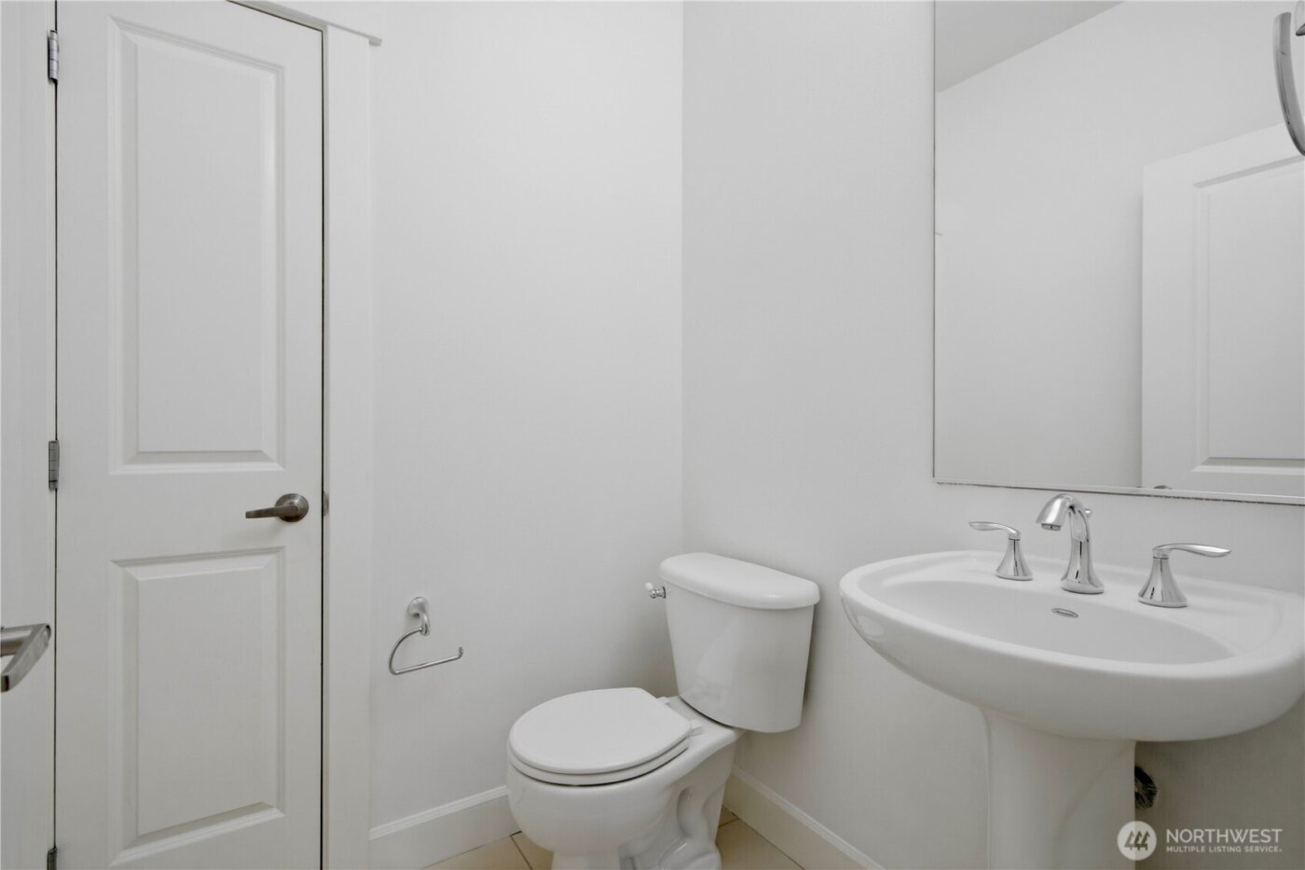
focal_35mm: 16
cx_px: 652
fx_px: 580
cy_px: 435
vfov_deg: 73.7
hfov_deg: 96.7
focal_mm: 16
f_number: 9
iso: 400
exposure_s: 1.3
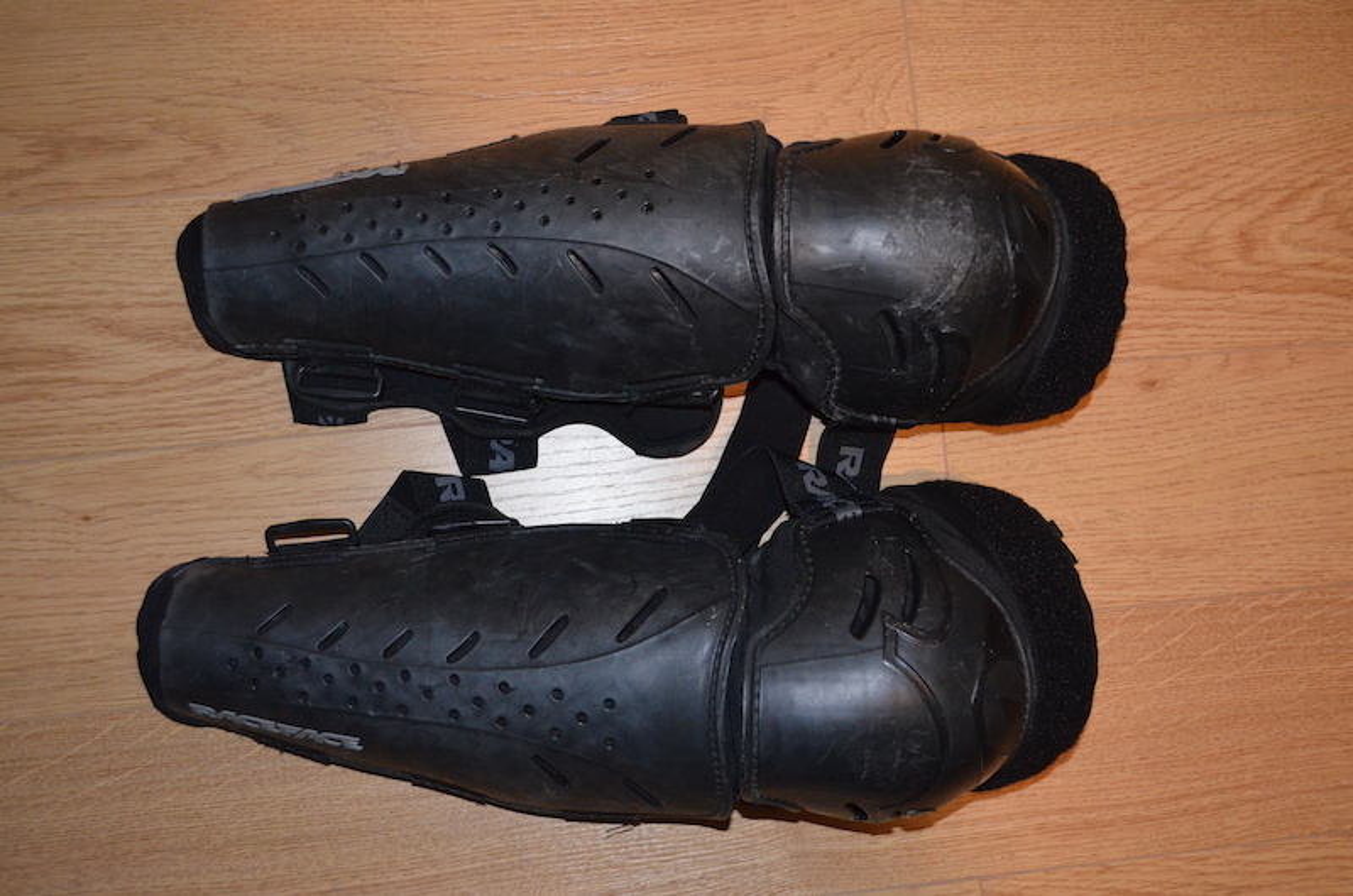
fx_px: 1463
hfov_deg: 49.6
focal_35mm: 39
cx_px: 676
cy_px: 448
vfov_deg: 34.1
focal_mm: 26
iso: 3200
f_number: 4.2
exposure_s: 1/60
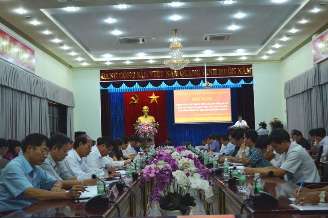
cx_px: 164
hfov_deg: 42.3
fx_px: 424
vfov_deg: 28.9
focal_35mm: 46
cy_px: 109
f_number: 4.2
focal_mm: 31
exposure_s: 1/125
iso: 1600
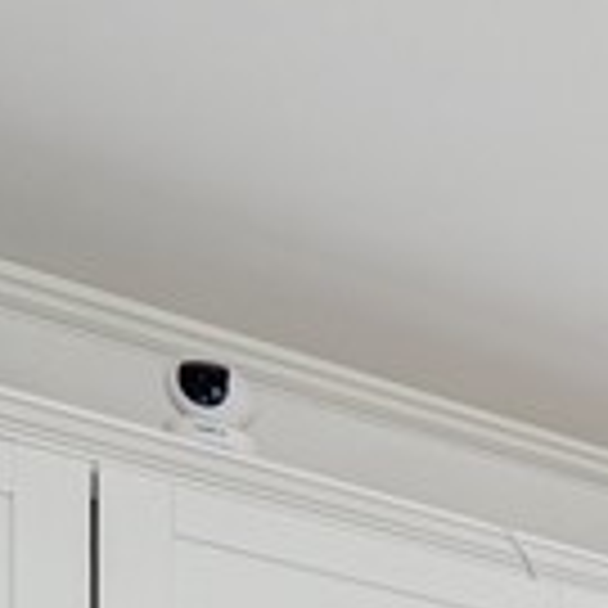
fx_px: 1908
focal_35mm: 96
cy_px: 1378
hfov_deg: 9.6
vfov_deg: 13.9
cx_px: 2114
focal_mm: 14
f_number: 7.1
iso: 50
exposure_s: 1/10
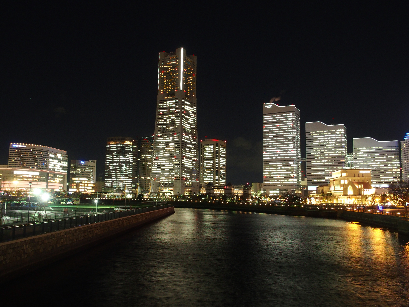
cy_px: 154
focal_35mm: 32
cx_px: 204
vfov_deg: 44.2
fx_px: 378
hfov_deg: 56.8
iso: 400
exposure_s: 1/1.6
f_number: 3.5
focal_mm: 6.7
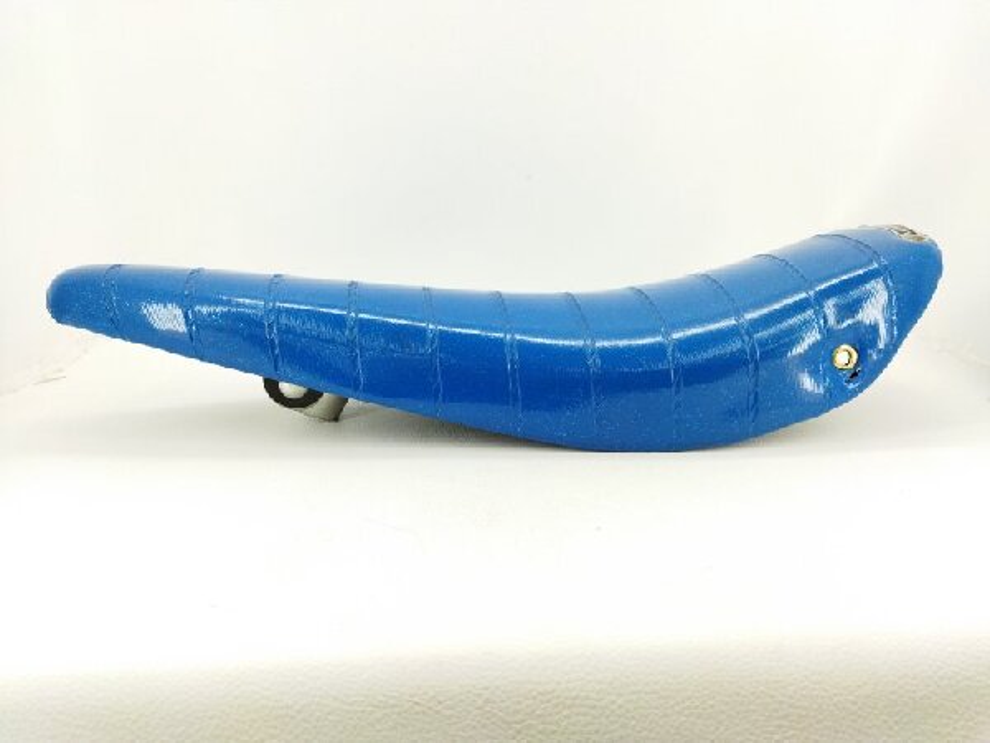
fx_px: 772
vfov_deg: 51.4
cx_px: 495
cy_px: 372
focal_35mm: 27
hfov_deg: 65.3
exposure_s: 1/800
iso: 488
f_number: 1.79
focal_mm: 4.71
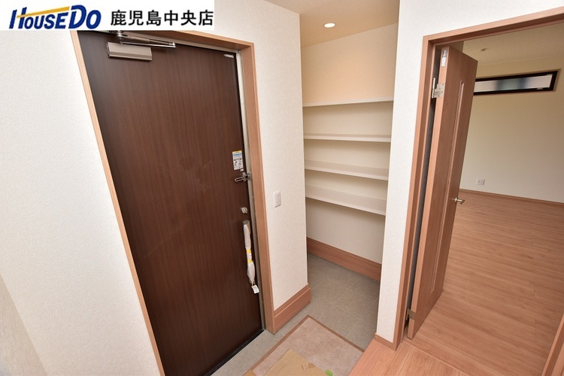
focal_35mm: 15
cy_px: 188
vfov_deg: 77.3
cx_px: 282
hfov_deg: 100.4
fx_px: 235
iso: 160
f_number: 5.6
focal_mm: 10
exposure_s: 1/60
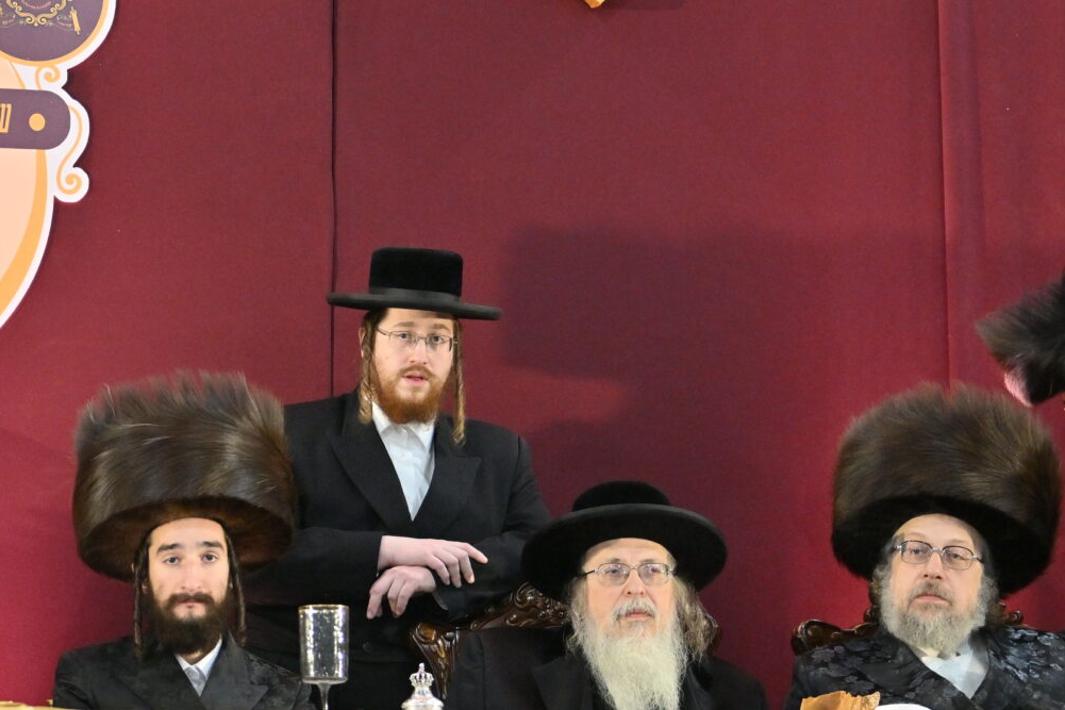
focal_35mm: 179
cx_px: -19
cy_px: 457
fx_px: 5294
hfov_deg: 11.4
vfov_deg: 7.7
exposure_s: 1/160
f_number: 2.8
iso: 1000
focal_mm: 70
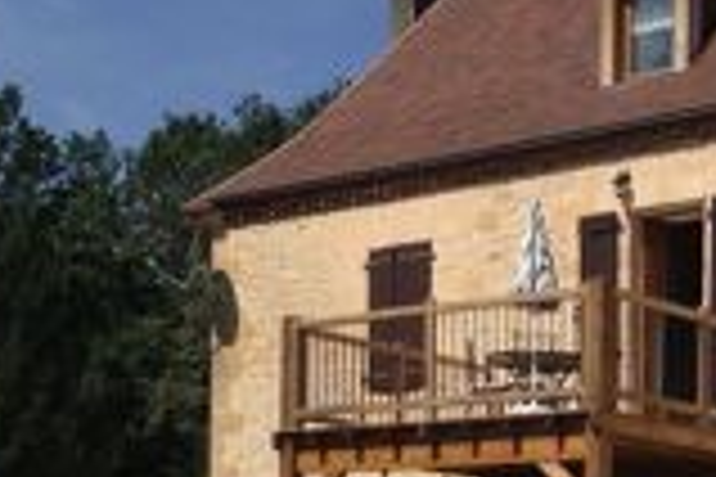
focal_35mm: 98
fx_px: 1949
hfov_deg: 20.4
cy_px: 655
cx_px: 653
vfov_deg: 13.4
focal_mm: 4.28
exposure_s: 1/2907
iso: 64
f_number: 2.4
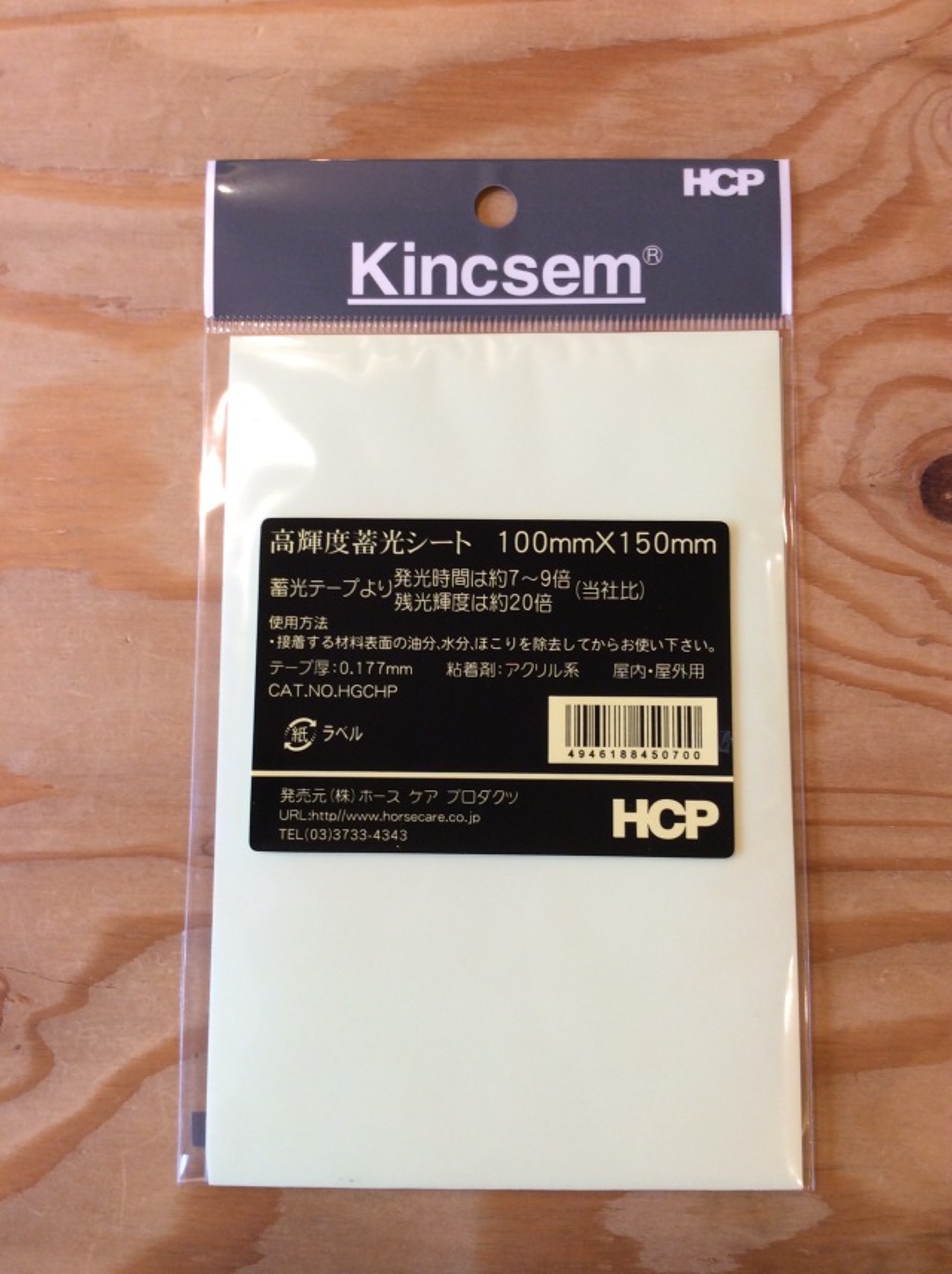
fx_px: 1176
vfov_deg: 56.9
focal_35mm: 32
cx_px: 476
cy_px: 637
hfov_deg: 44.1
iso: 50
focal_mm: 3.3
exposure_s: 1/24
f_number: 2.4
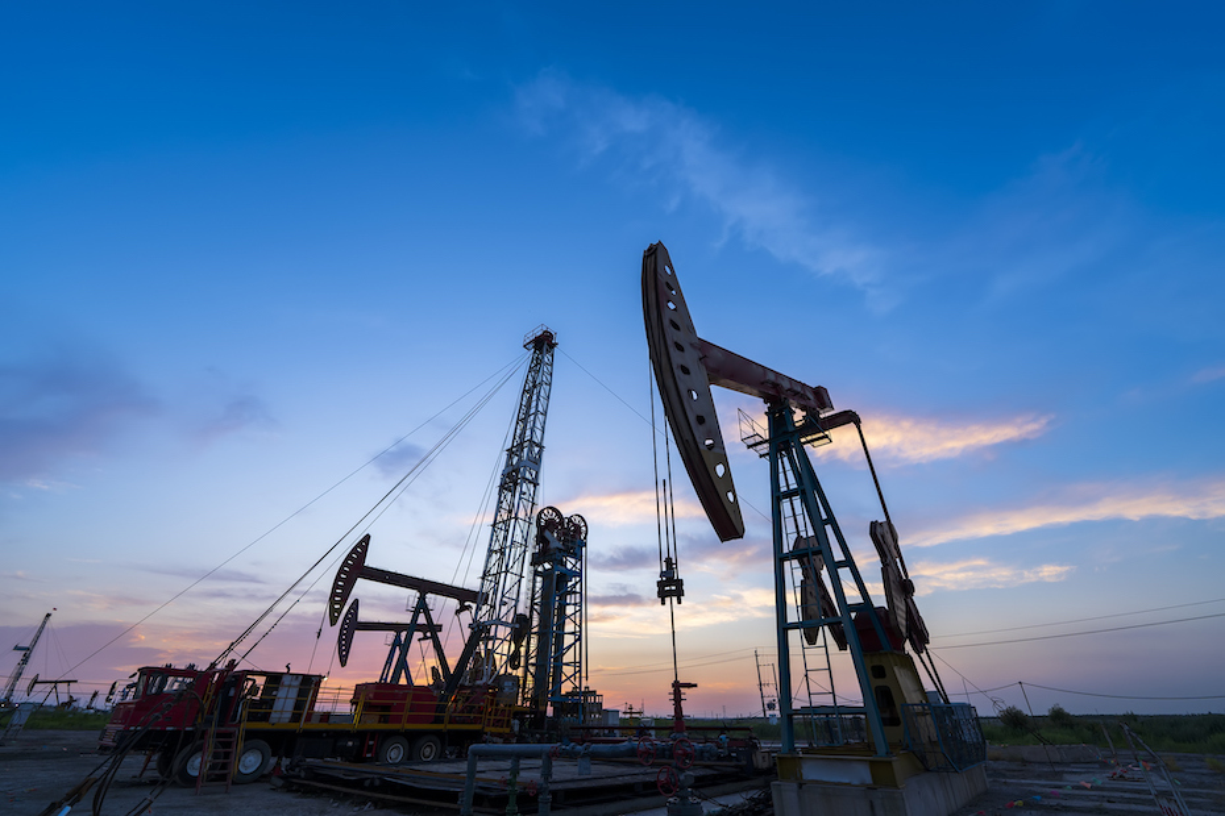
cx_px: 612
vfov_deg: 81.2
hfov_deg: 104.3
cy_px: 408
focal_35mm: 14
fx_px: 476
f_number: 5
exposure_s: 1/80
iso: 160
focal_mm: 14
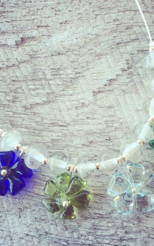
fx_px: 302
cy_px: 128
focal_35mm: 45
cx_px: 92
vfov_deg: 44.4
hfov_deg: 28.5
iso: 32
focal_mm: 4.15
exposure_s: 1/128
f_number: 2.2
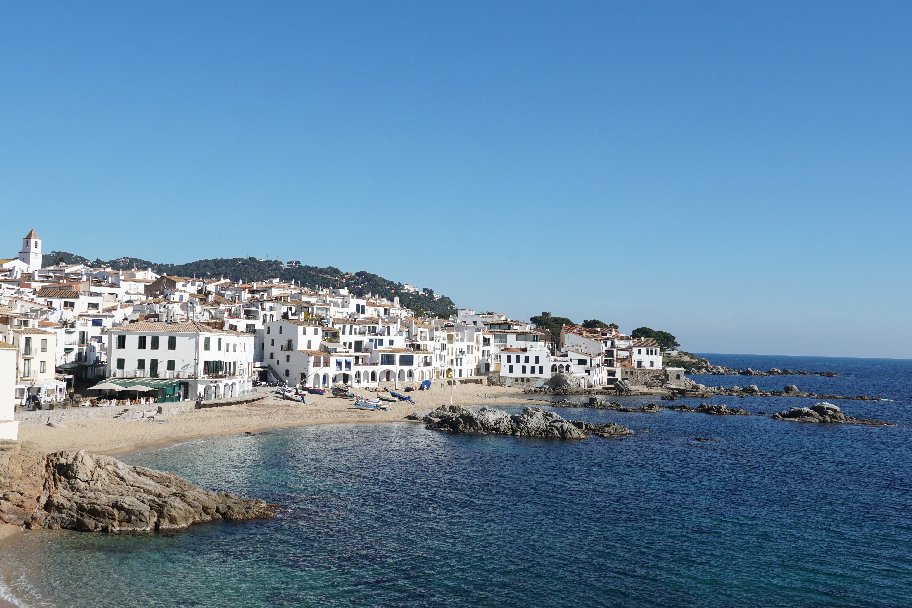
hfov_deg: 51.3
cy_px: 304
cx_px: 456
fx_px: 950
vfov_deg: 35.5
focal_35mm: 38
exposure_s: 1/800
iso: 320
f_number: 9
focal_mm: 25
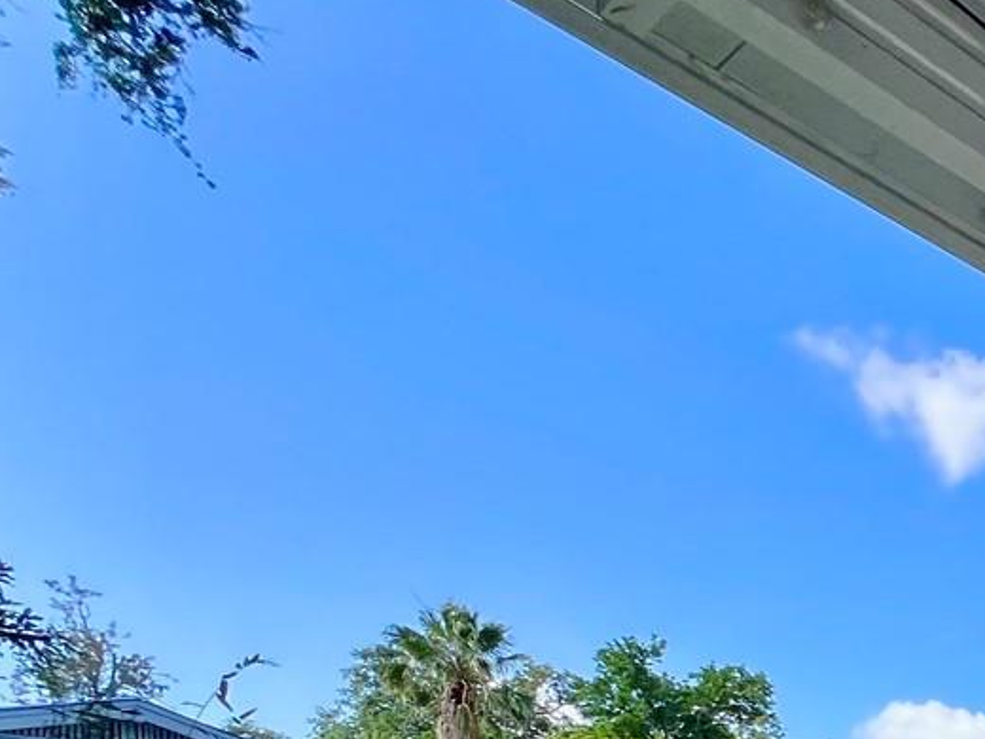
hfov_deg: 31.0
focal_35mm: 40
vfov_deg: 27.7
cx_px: 1394
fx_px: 1138
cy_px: 1033
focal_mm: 1.57
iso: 32
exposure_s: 1/576
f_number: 1.8
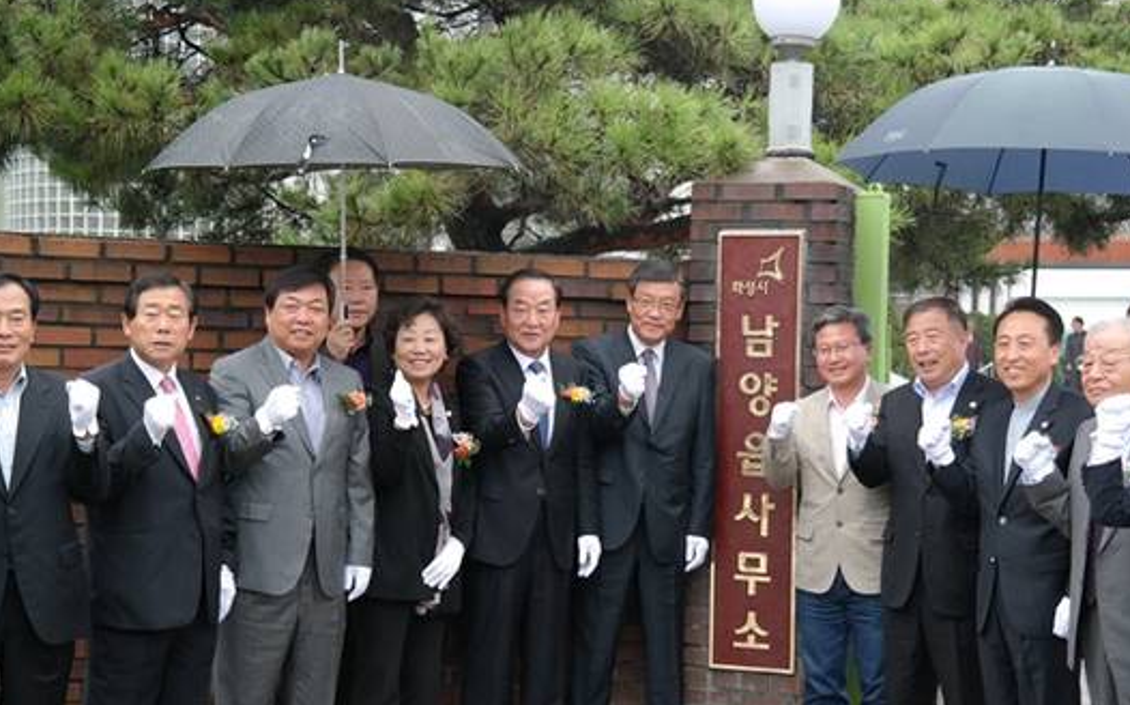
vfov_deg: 20.6
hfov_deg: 32.5
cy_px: 386
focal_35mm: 63
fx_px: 1939
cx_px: 576
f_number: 4.5
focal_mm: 37
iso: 800
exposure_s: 1/60
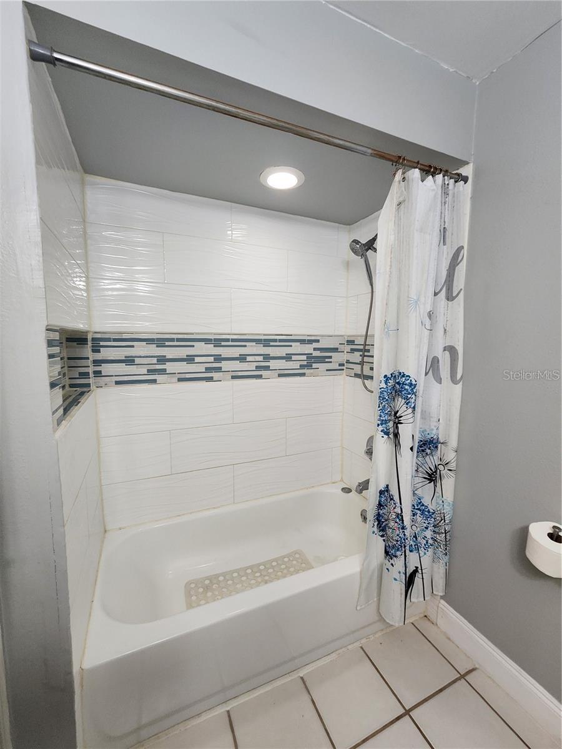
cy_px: 374
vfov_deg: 106.2
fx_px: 281
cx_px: 281
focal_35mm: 13
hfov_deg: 89.9
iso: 320
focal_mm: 2.2
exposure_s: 1/60
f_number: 2.2
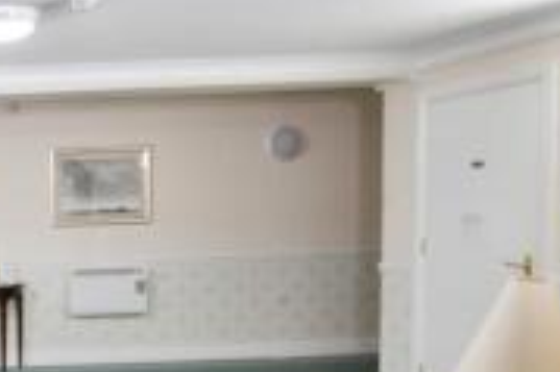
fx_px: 746
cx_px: -97
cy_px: 358
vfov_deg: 26.7
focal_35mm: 48
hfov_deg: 34.0
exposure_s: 1/60
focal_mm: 12
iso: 560
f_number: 2.8
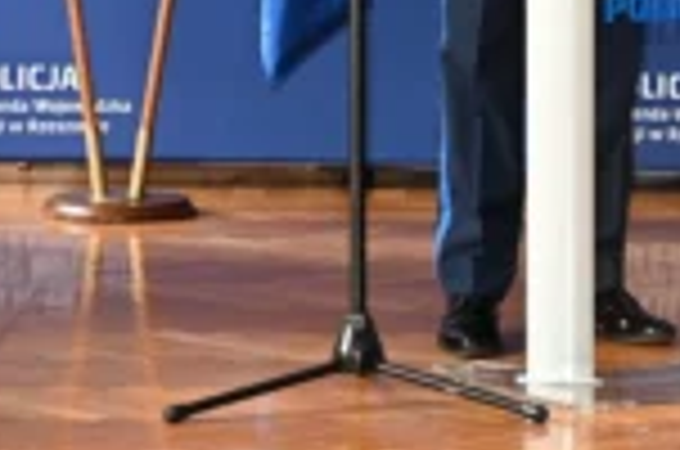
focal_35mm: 254
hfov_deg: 8.0
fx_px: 4788
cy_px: -198
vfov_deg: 5.3
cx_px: 977
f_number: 6.3
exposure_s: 1/100
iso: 1600
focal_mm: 85
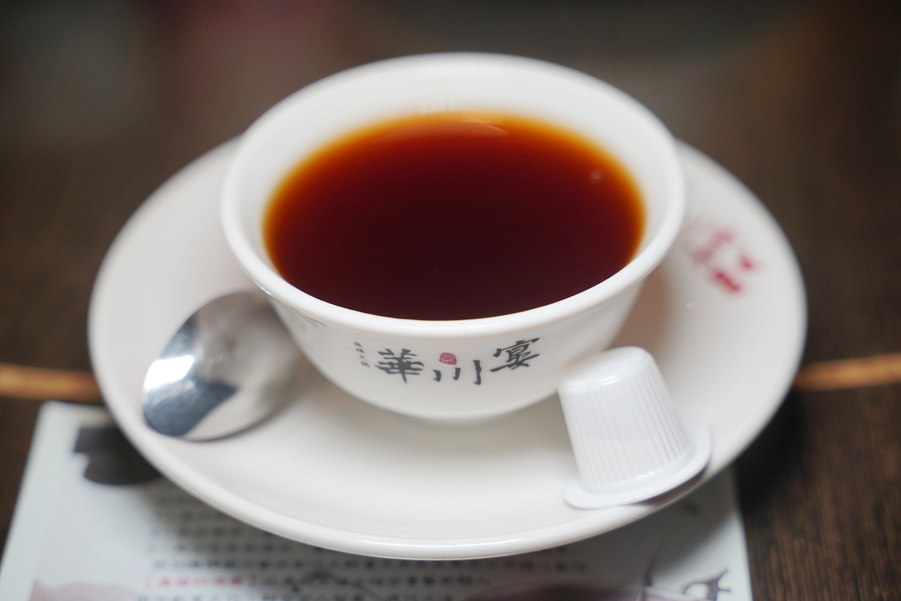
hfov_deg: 27.0
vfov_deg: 18.2
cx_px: 450
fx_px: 1877
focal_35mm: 75
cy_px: 300
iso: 200
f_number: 4
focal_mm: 75
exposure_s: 1/80
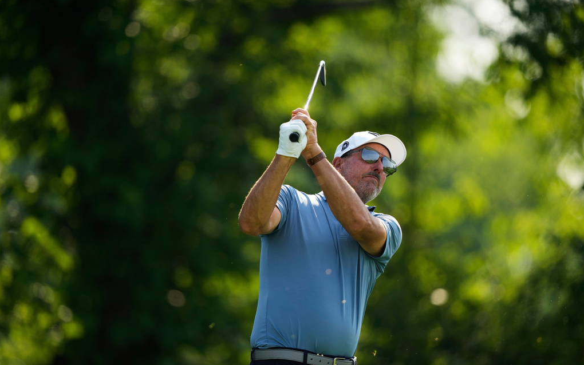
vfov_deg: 3.2
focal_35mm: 409
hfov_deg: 5.1
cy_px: 193
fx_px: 6511
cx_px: 292
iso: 250
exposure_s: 1/2000
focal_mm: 400
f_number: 2.8
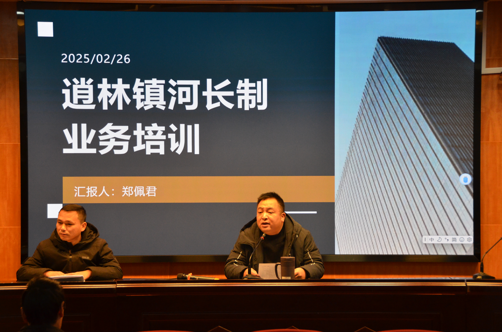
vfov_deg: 14.0
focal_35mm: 98
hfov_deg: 21.0
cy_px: 166
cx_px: 251
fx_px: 1357
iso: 1400
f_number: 5
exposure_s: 1/125
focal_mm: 65
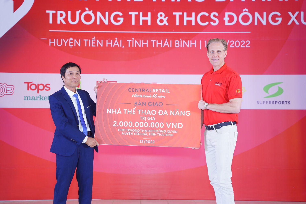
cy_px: 102
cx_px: 153
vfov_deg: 20.9
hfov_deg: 31.0
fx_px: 552
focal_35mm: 65
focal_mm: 65
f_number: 3.2
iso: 640
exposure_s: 1/160
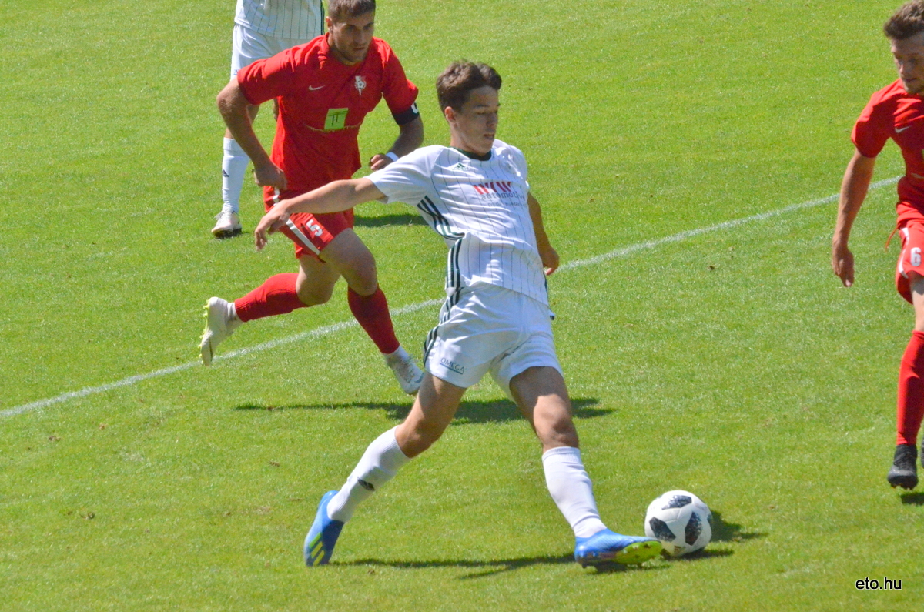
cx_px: 462
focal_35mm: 315
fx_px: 8069
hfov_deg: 6.6
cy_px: 306
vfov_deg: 4.3
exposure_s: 1/8000
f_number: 14
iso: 6400
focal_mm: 210
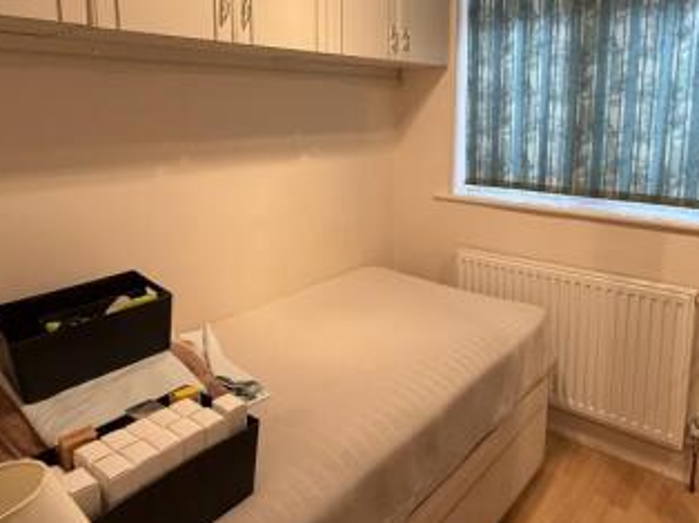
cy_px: 184
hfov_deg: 67.2
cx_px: 384
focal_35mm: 26
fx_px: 525
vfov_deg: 52.2
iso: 160
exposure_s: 1/100
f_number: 2.2
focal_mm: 2.22
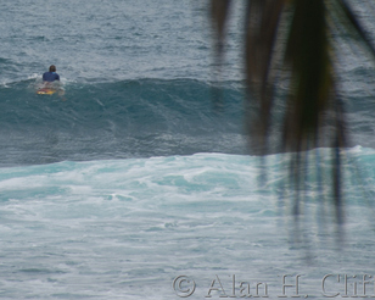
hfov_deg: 3.0
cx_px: 30
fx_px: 7110
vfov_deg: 2.4
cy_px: 29
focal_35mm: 641
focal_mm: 200
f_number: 5.6
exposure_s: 1/160
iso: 100
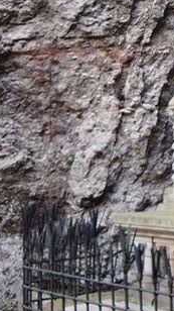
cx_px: 248
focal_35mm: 99
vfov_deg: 20.8
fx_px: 813
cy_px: -8
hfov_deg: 11.8
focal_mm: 5.8
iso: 50
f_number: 2.6
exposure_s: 1/60
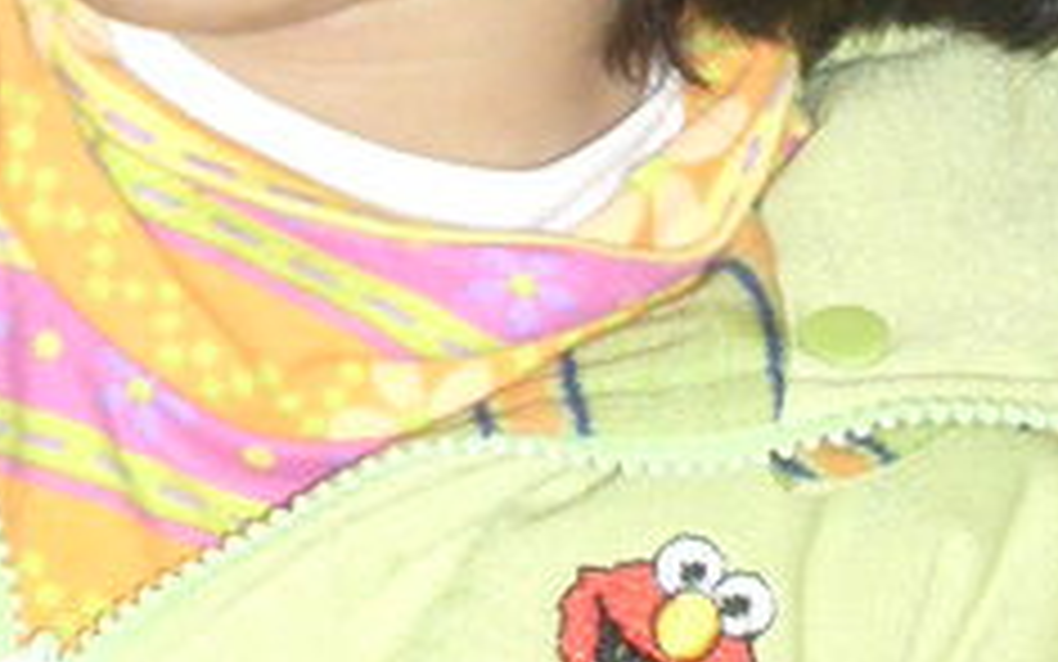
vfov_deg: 4.2
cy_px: -410
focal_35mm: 312
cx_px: 378
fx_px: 8998
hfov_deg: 6.7
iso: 400
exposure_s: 1/30
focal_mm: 17.4
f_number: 5
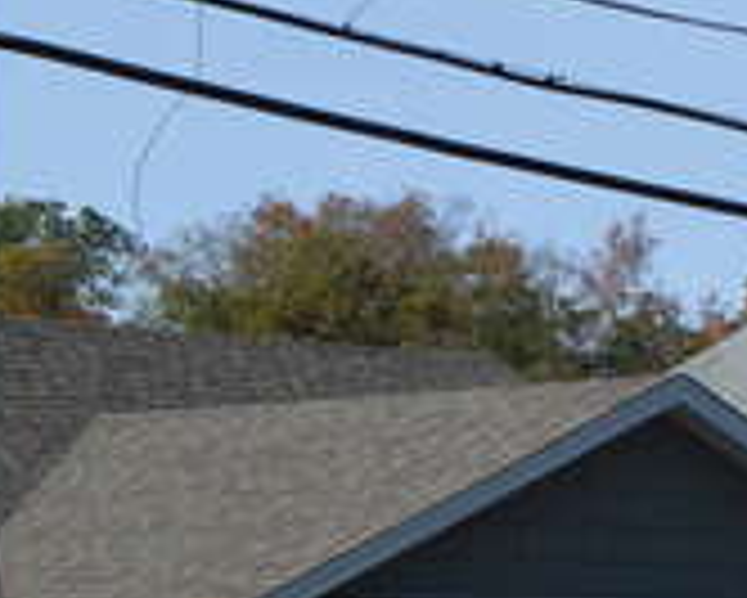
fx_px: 5088
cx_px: 1192
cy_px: 427
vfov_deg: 6.7
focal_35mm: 230
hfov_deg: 8.2
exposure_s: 1/320
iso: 100
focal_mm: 34
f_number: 9
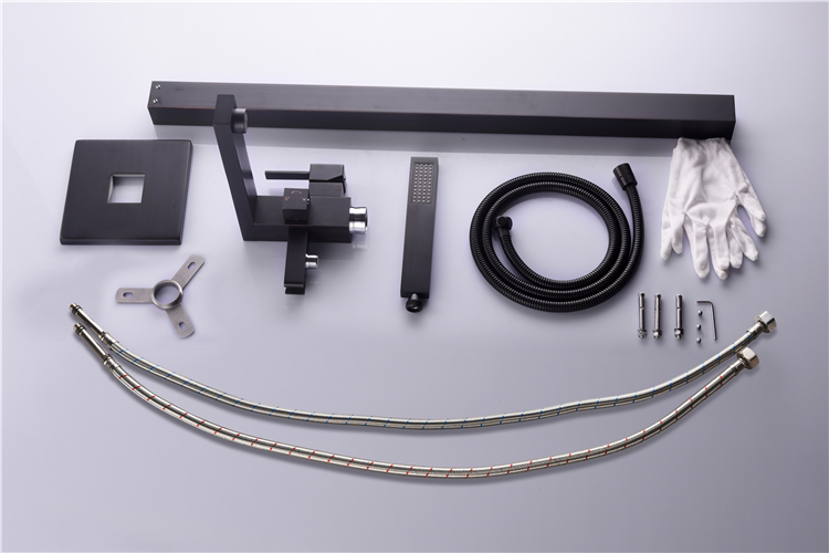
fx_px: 1382
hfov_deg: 33.4
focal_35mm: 60
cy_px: 276
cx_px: 414
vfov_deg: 22.6
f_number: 9
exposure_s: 1/160
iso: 64
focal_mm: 60
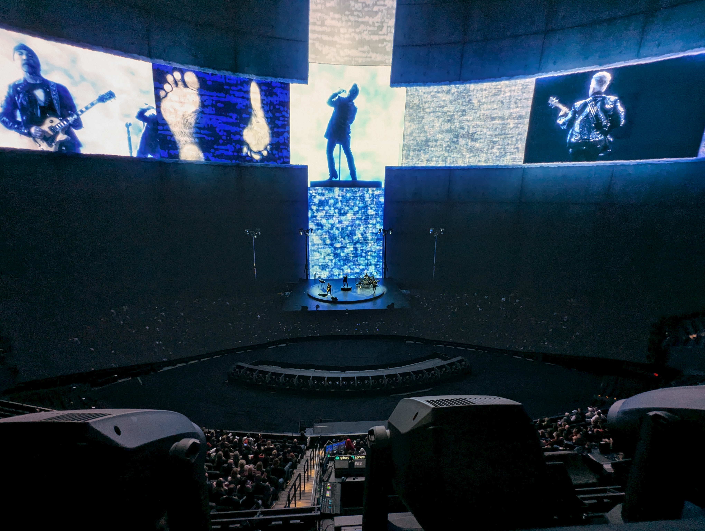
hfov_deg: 94.4
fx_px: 326
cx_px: 352
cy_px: 266
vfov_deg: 78.2
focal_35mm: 16
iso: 62
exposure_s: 1/52.7
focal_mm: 2.35
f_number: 2.2
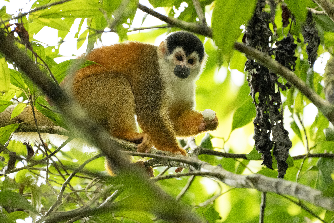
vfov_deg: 2.2
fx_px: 5807
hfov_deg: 3.3
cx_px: 161
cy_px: 93
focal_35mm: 626
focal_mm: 500
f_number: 5.6
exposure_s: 1/500
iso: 4000
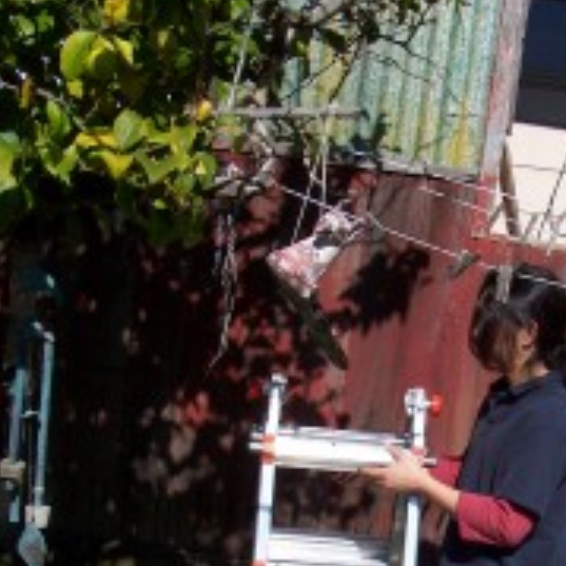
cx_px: 471
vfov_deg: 22.9
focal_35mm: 73
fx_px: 1350
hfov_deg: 23.3
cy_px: 544
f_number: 5.6
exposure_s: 1/750
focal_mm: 5.6
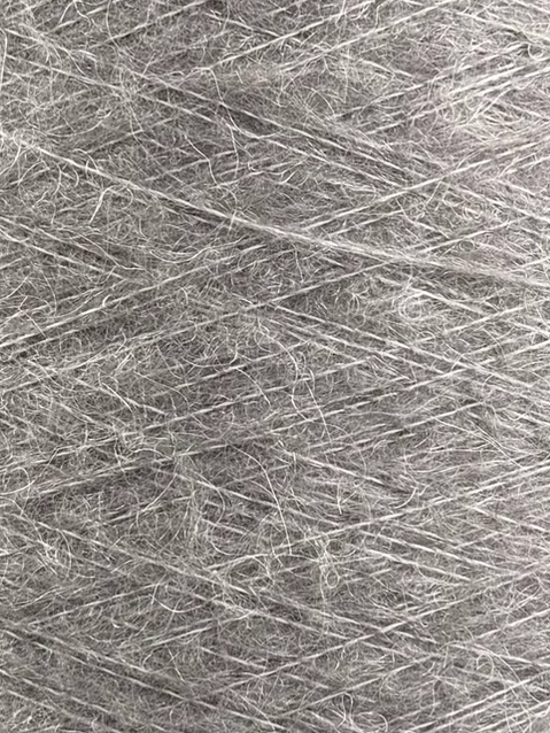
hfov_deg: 19.1
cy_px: 383
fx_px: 1630
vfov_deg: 25.3
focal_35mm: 77
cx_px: 307
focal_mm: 6.76
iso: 80
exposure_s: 1/622
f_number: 1.78
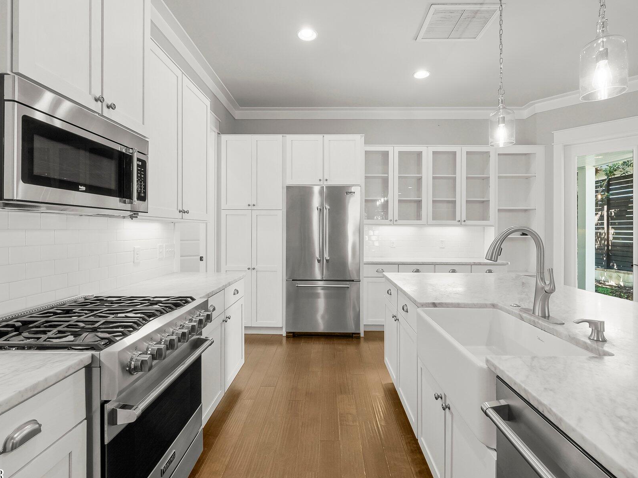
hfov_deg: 94.5
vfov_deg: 78.0
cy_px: 228
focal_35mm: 16
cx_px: 320
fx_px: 295
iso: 400
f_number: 8
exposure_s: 1/4
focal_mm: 13
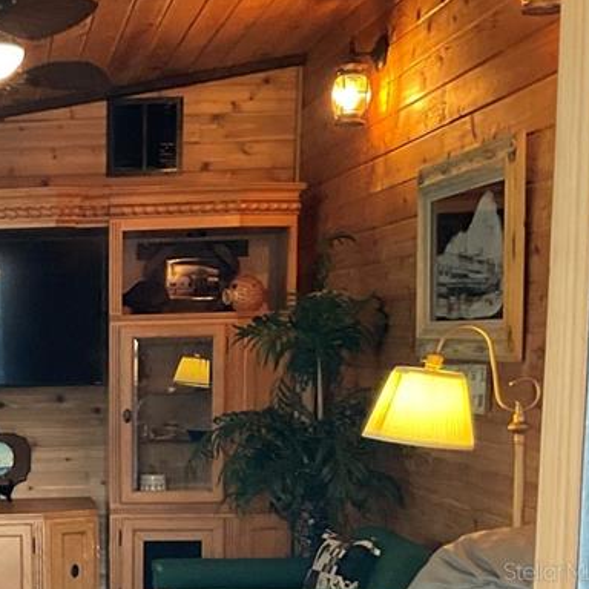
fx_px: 1540
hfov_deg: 20.5
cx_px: -78
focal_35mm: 80
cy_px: 571
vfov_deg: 21.0
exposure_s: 1/60
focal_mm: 3
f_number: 1.8
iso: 160
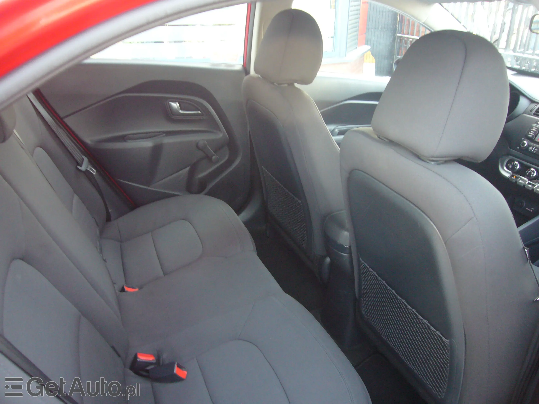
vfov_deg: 49.7
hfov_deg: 63.4
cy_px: 202
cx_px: 270
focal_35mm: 28
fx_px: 436
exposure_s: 1/15
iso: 200
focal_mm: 4.6
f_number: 2.8
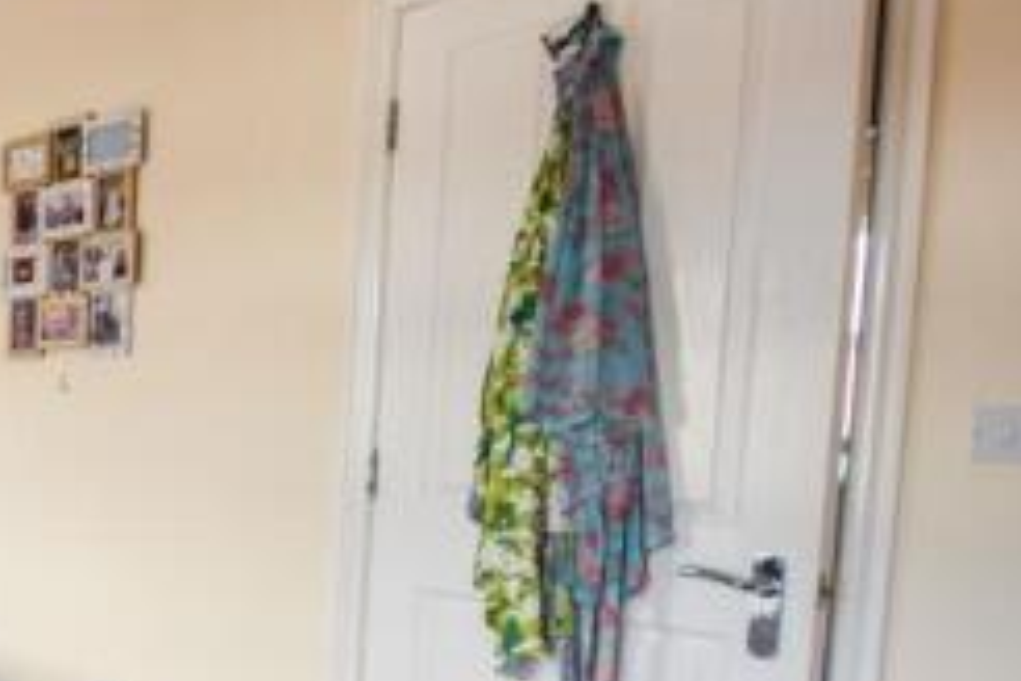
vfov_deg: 32.6
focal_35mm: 40
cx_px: -326
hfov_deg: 33.9
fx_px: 1134
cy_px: 525
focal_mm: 10
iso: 400
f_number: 4
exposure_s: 1/60
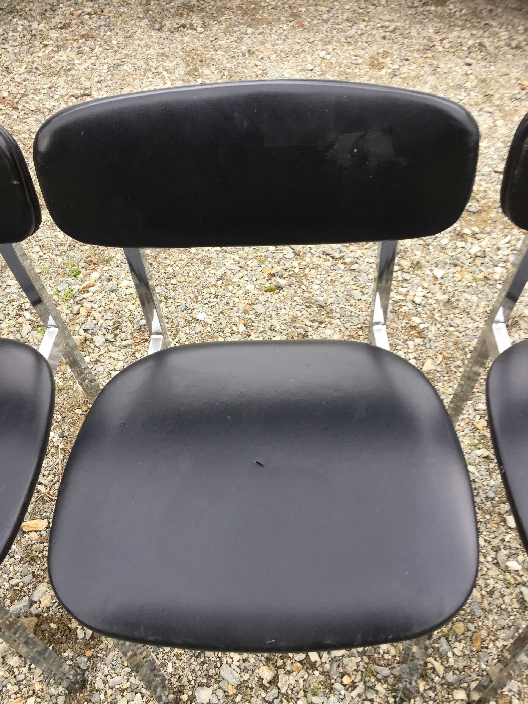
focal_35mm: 29
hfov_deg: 48.2
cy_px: 352
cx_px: 264
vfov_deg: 61.7
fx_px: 590
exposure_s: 1/100
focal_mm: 4.15
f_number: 2.2
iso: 32
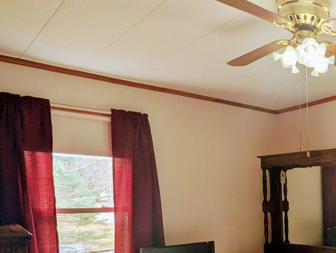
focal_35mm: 36
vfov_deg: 37.4
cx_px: 390
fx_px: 350
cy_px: 222
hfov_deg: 39.3
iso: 68
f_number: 2.2
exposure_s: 1/120
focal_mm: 1.95
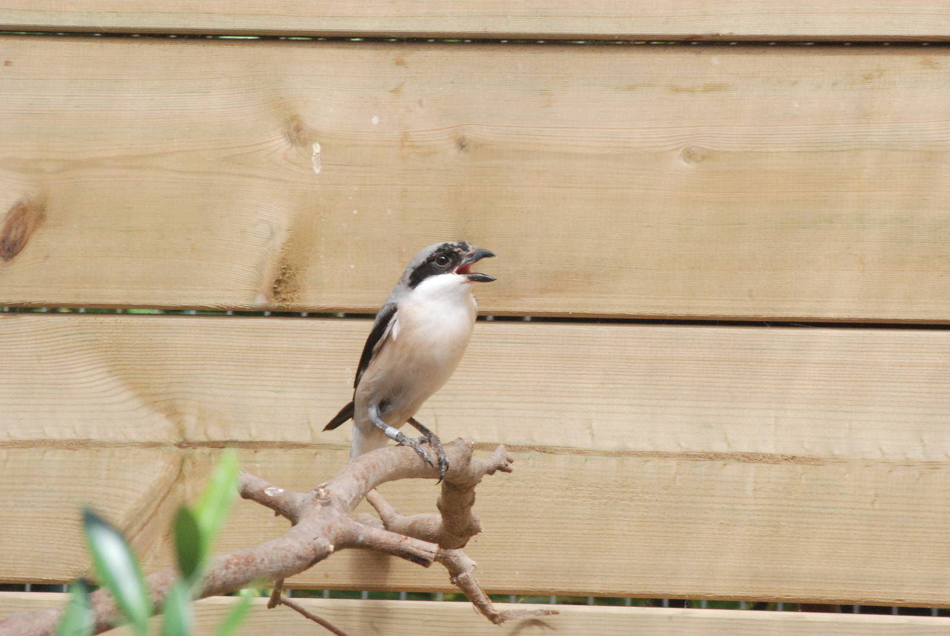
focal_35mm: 450
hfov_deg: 4.6
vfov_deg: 3.1
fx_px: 11889
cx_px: 475
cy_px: 318
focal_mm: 300
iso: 1600
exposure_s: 1/160
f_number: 25
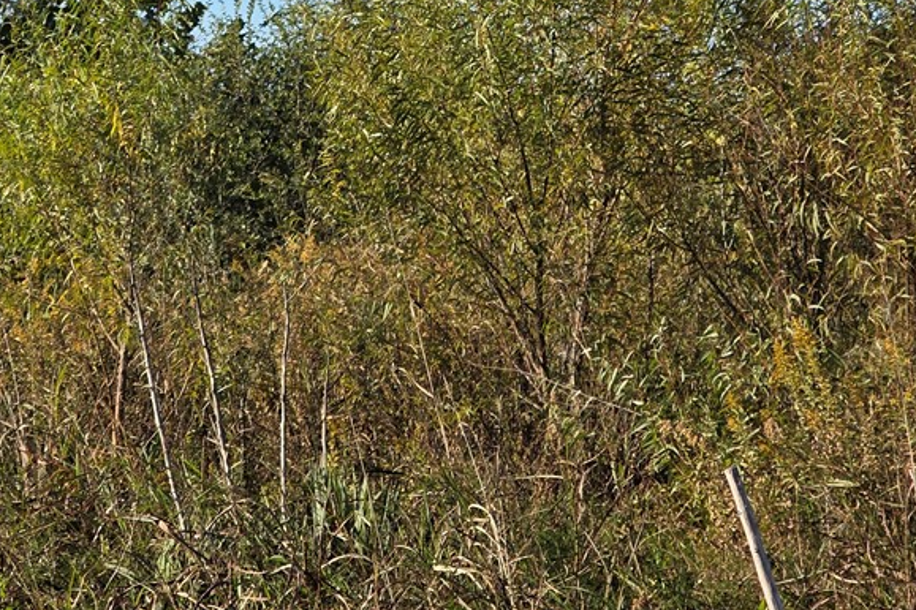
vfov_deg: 10.7
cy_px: 5
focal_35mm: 127
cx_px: 353
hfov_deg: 16.1
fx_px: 3231
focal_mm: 7.9
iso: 50
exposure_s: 1/1358
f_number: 2.4
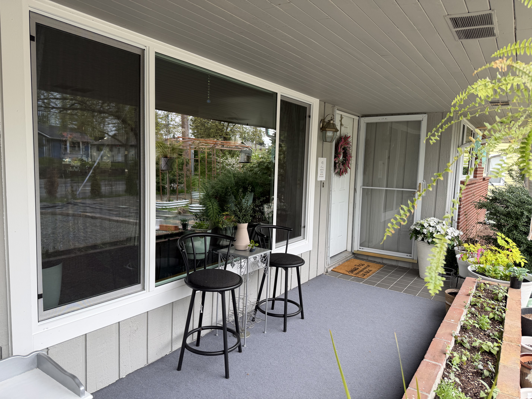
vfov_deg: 56.8
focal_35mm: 24
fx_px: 369
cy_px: 200
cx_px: 266
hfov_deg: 71.6
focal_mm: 6.76
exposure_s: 1/188
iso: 64
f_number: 1.78
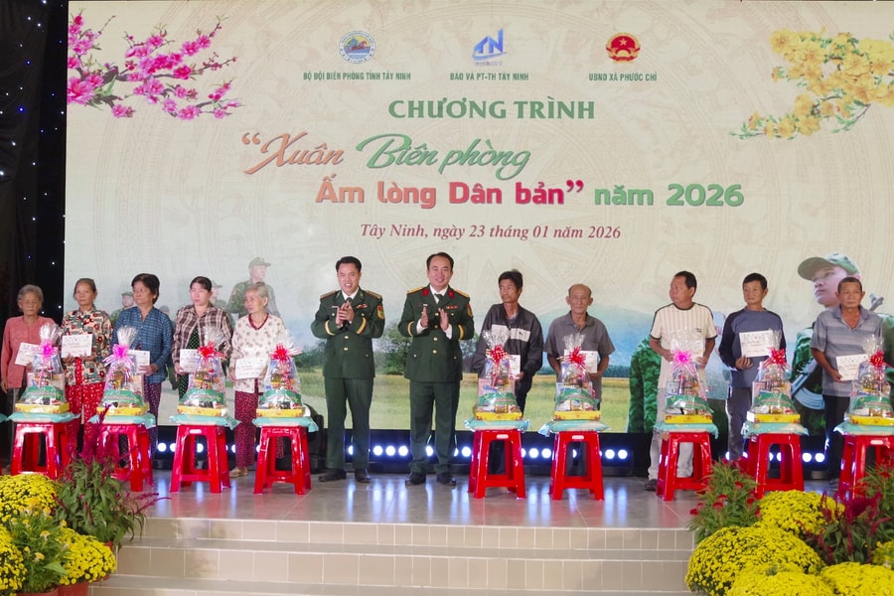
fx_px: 894
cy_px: 298
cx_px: 447
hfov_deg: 53.1
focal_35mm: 36
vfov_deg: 36.9
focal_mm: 24
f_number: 5.6
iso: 1600
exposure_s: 1/125
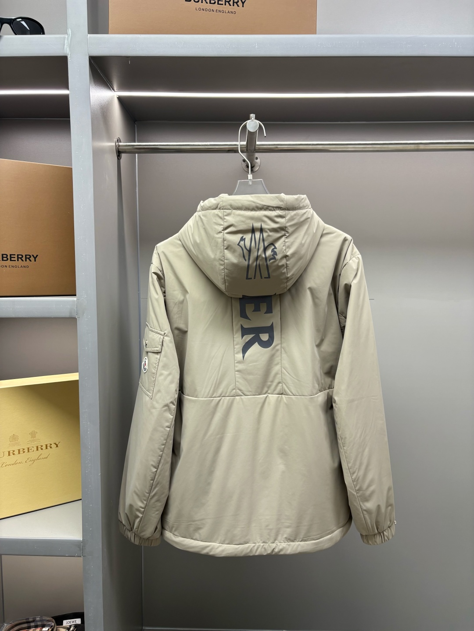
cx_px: 237
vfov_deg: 67.3
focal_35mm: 26
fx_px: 475
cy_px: 316
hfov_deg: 53.1
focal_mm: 5.96
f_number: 1.6
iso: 64
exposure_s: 1/100
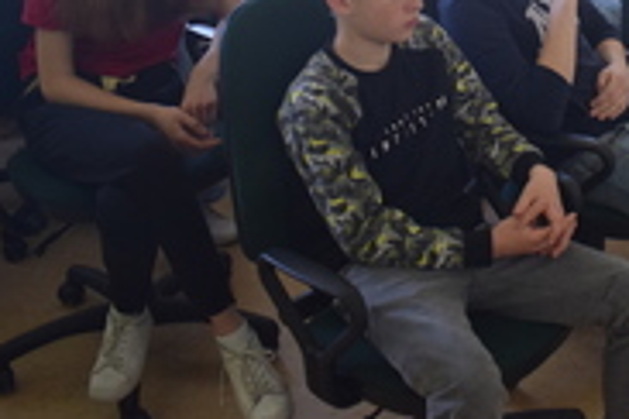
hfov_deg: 31.7
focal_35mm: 59
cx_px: 605
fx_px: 1031
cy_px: 38
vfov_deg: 22.4
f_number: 3.5
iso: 1100
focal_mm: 18
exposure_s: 1/60
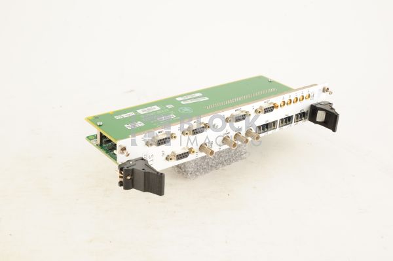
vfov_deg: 26.9
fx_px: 545
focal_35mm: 50
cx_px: 196
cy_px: 130
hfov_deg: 39.6
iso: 1600
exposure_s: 1/125
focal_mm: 50
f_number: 11
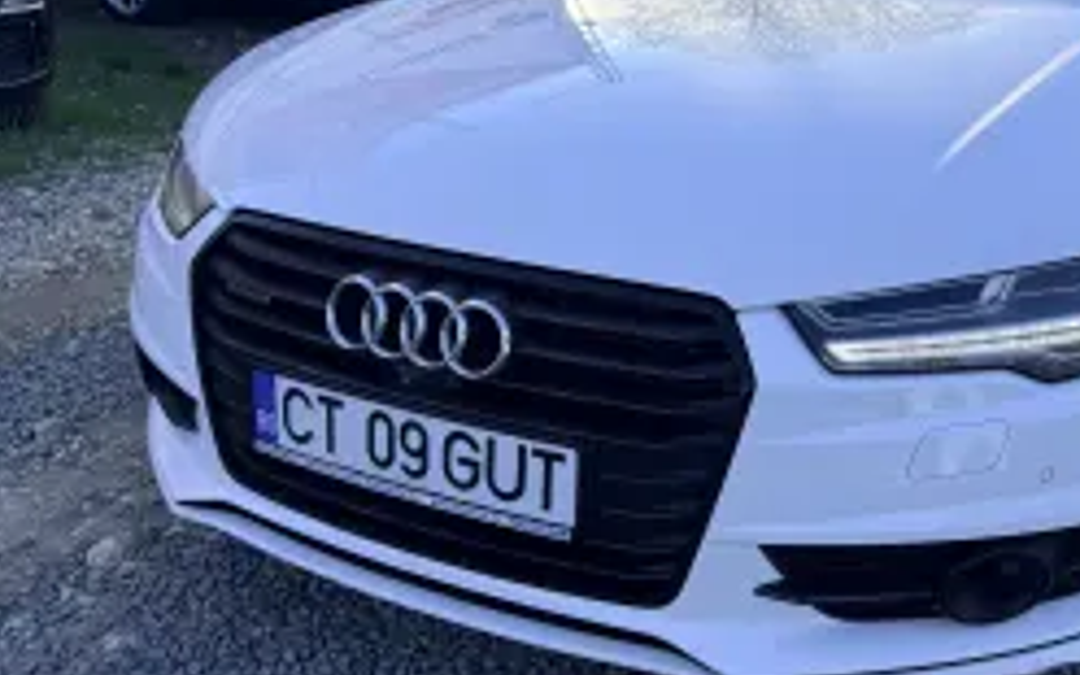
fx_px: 1089
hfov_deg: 51.1
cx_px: 775
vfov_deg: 34.3
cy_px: 257
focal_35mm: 37
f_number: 1.78
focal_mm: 6.76
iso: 100
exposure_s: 1/2801
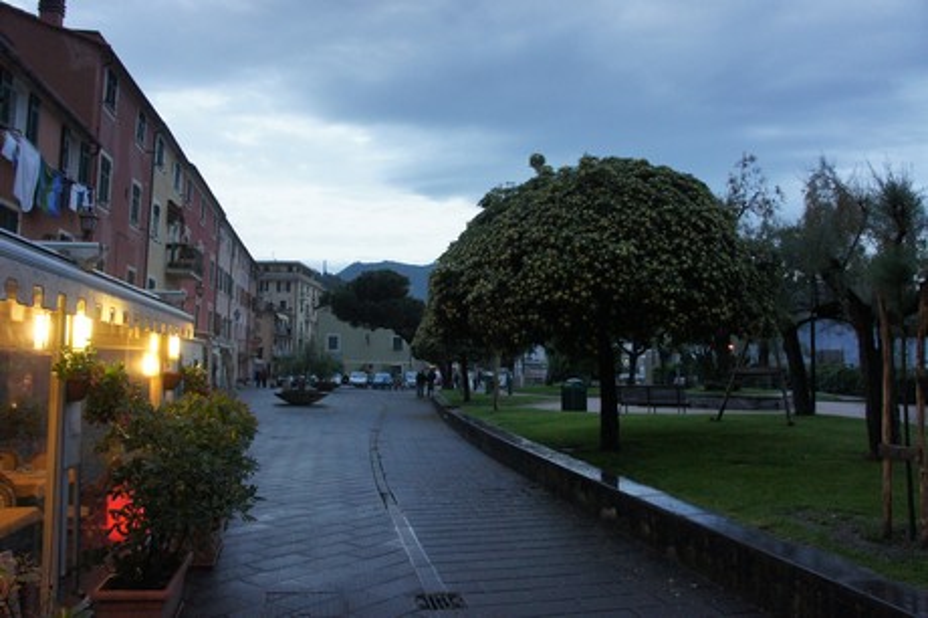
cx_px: 464
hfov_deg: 67.4
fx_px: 695
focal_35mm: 27
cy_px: 309
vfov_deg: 47.9
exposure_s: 1/250
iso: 1600
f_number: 3.5
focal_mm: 18
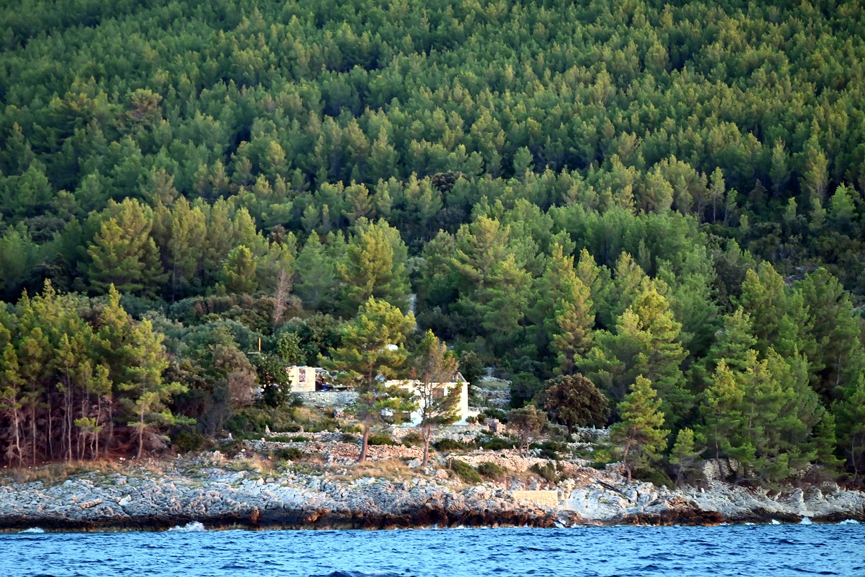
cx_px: 432
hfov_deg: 10.5
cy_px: 288
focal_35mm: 195
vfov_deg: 7.0
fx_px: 4686
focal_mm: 195
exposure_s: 1/500
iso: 3200
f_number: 5.3
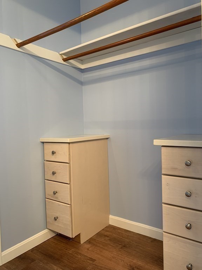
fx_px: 202
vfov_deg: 67.3
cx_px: 101
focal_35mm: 26
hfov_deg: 53.1
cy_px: 135
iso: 80
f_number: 1.8
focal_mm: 4.25
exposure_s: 1/60
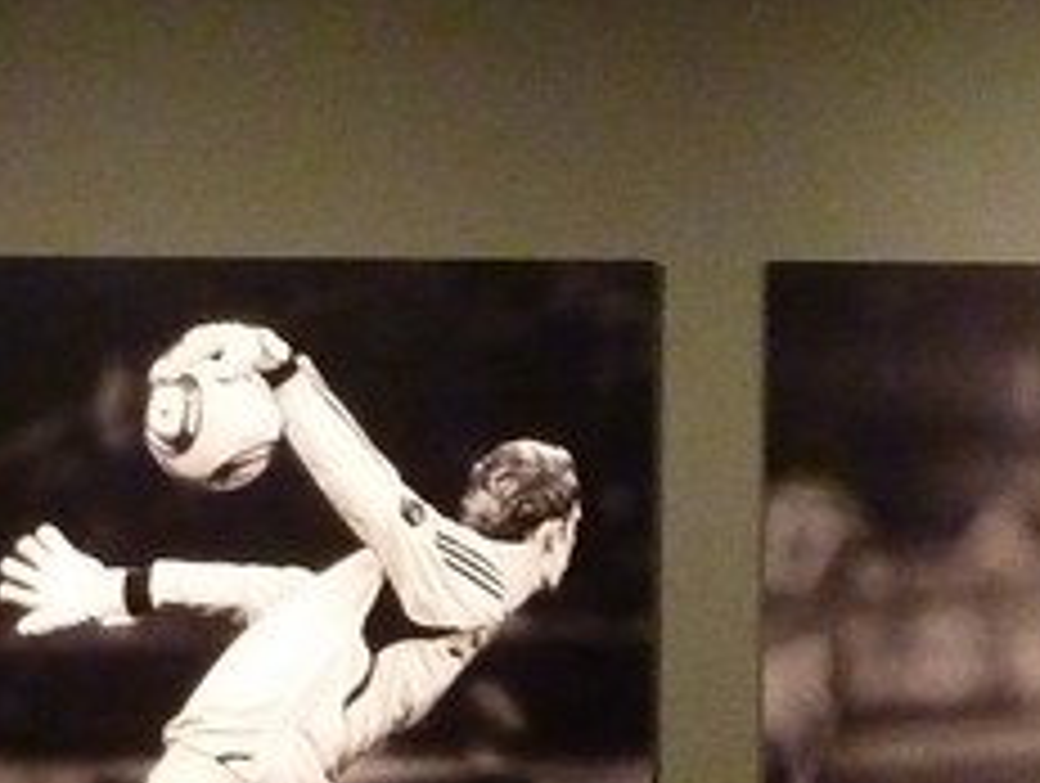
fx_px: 4784
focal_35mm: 159
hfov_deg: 12.4
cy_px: 549
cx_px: 747
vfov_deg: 9.4
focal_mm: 5.3
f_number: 3.5
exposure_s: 1/8
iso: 800
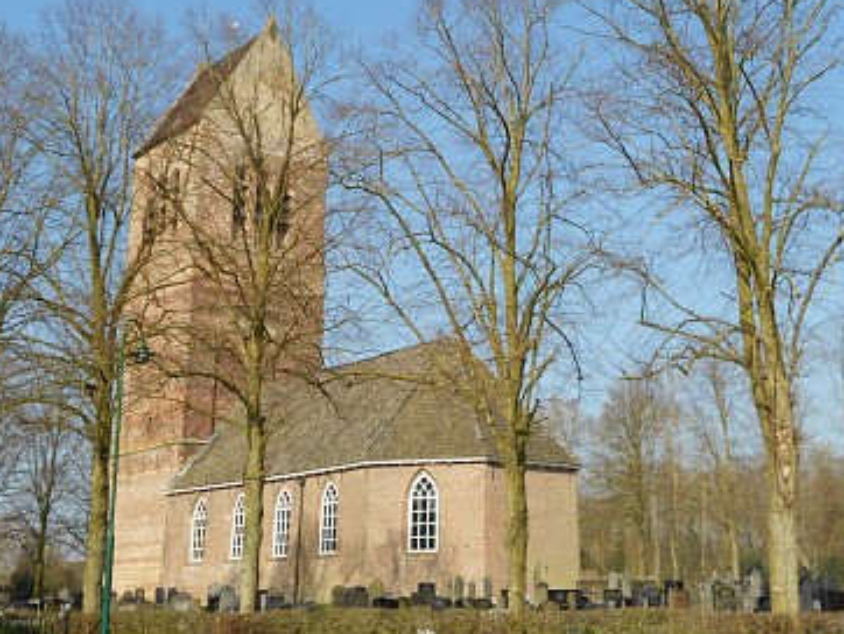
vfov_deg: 31.5
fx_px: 1122
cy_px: 252
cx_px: 457
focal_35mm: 46
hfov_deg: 41.2
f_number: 3.9
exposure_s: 1/640
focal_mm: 6.7
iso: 80
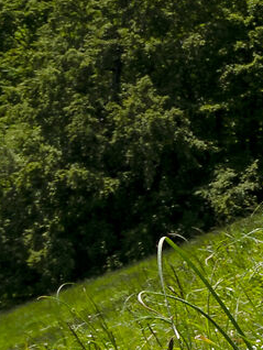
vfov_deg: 8.9
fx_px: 2195
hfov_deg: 5.7
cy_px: -143
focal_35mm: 217
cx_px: 1107
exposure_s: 1/320
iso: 100
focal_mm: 20
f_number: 10
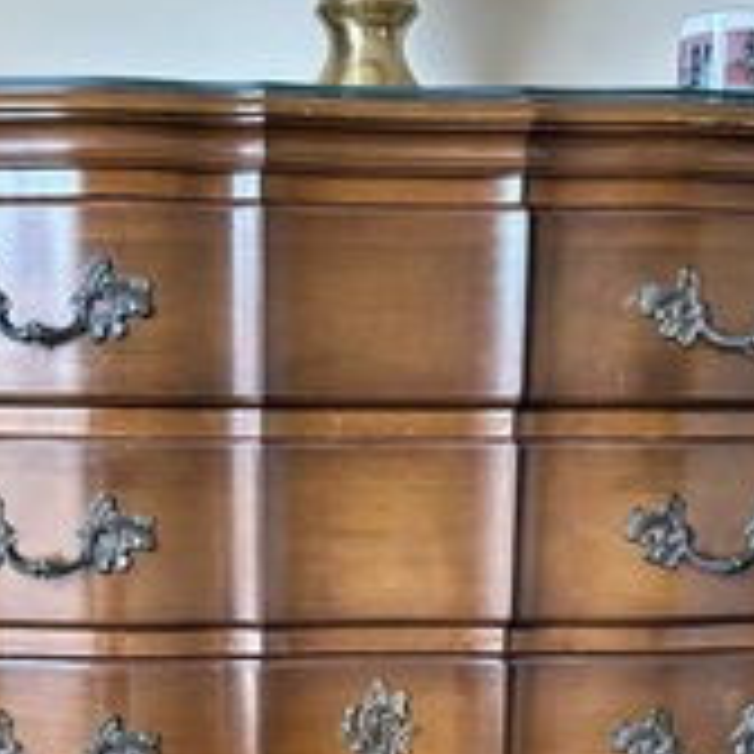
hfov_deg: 27.7
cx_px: 314
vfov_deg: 26.3
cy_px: 743
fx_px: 1528
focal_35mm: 62
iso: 400
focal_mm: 5.96
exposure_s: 1/60
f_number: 1.6
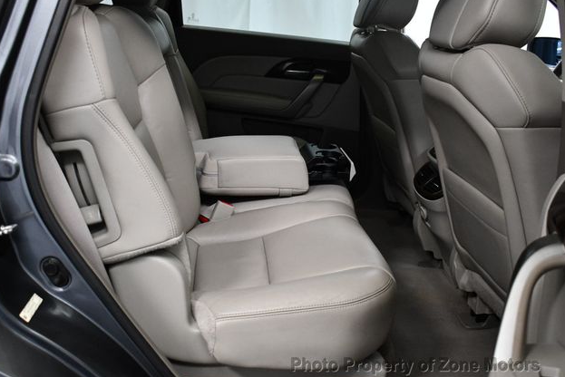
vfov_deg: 36.0
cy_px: 188
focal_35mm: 37
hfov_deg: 51.9
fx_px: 581
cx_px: 280
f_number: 3.5
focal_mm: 18
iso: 1600
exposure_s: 1/125
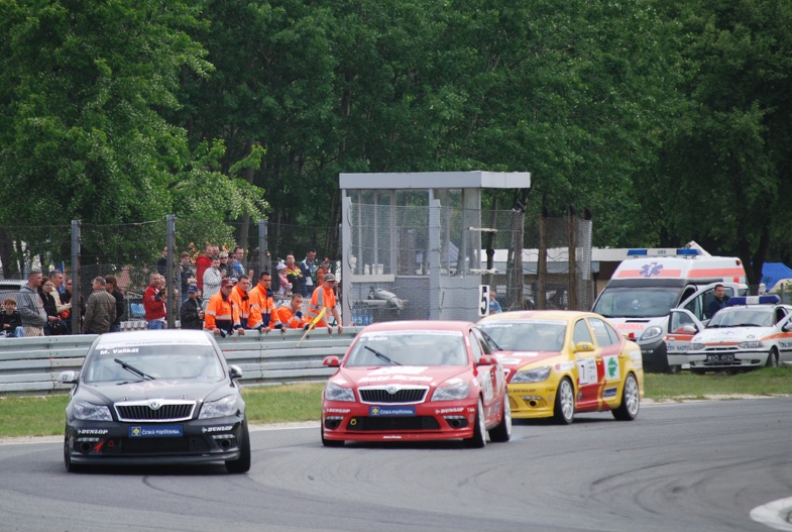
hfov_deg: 5.6
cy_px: 210
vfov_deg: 3.8
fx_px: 8025
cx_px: 316
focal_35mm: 364
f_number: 5.6
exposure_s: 1/500
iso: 200
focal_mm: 200
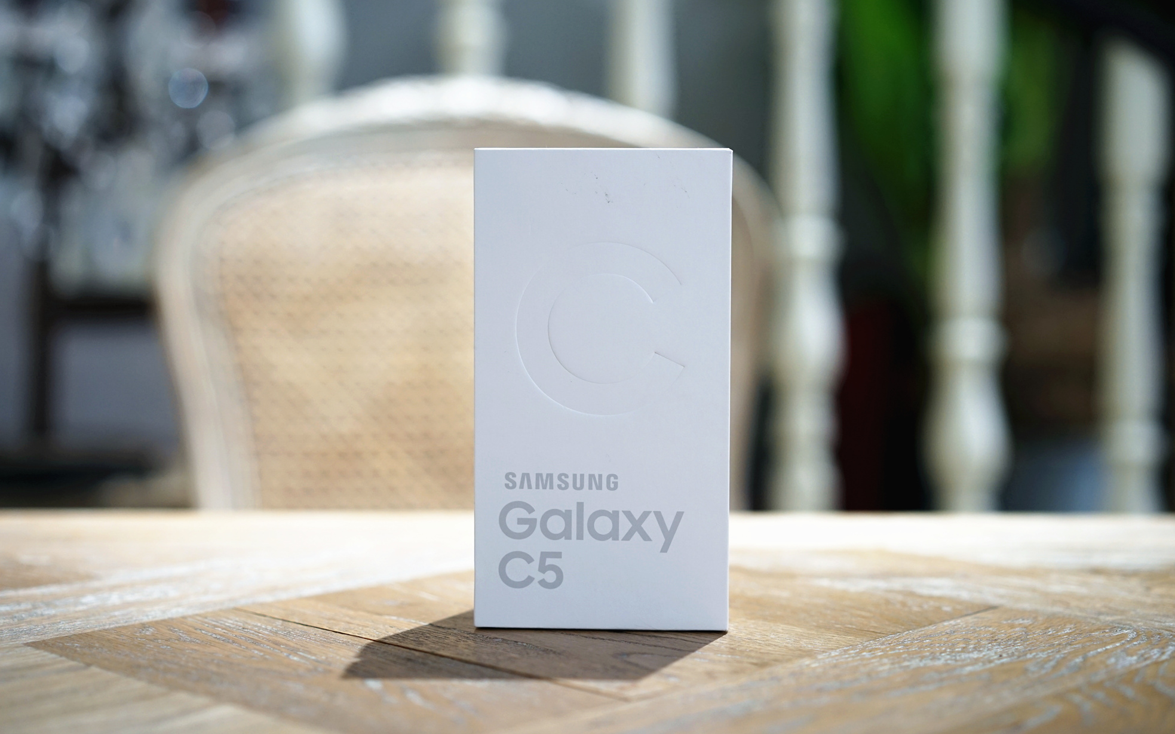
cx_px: 594
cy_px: 351
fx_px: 1825
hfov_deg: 35.7
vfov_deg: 22.7
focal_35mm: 57
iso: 800
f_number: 2.8
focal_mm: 55
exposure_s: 1/60
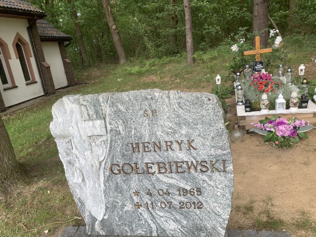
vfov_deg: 53.1
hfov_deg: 67.3
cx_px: 158
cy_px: 118
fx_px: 237
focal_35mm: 26
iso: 25
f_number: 1.8
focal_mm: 4.25
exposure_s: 1/253
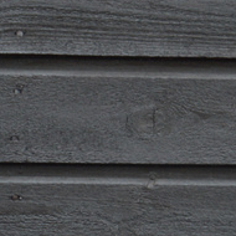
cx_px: -337
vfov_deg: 7.6
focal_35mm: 230
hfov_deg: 7.1
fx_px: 1776
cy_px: 31
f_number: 4.2
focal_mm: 35
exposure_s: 1/80
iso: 400
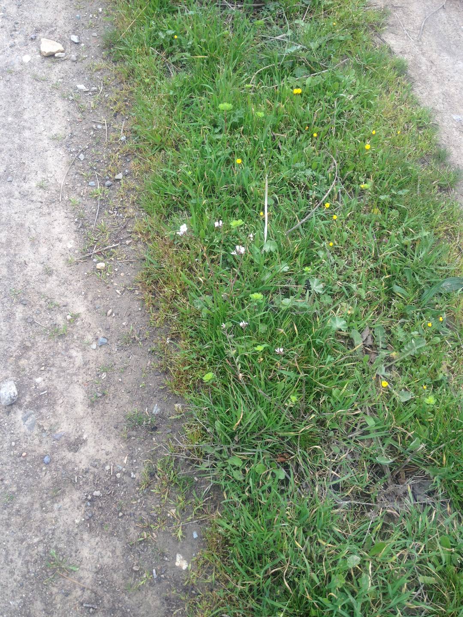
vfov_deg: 52.6
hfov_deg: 40.7
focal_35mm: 35
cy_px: 308
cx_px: 232
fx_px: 624
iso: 50
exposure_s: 1/120
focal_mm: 4.28
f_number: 2.4
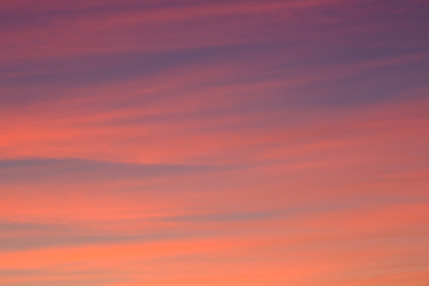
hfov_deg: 17.1
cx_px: 214
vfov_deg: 11.4
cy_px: 143
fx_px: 1430
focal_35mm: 120
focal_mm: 80
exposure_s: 1/240
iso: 1600
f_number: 8
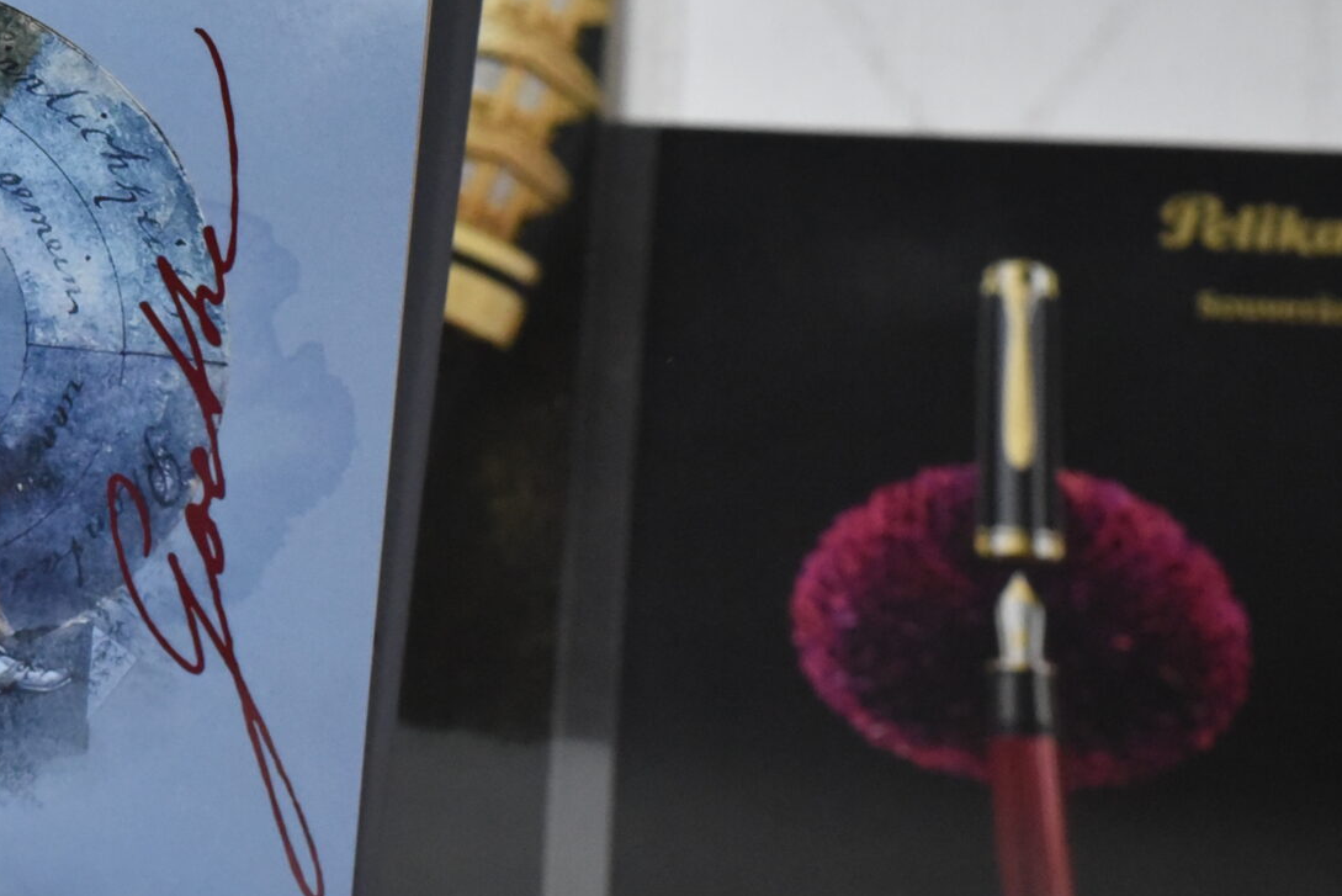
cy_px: 980
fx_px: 5258
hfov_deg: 14.2
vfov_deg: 9.6
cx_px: -124
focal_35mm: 141
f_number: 18
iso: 7200
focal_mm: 60
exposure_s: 1/125
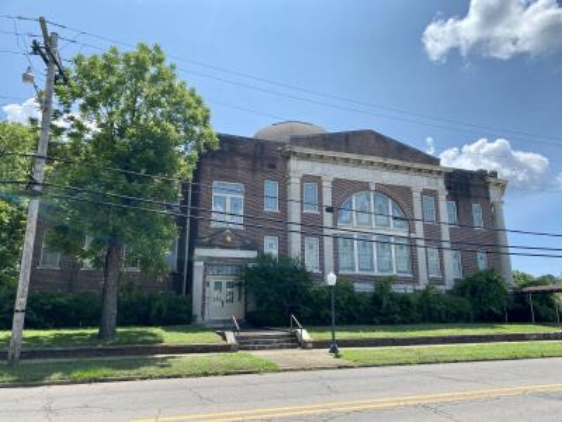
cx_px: 281
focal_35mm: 26
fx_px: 422
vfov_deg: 53.1
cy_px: 211
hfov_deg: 67.3
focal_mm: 4.25
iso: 32
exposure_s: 1/3125
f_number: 1.8
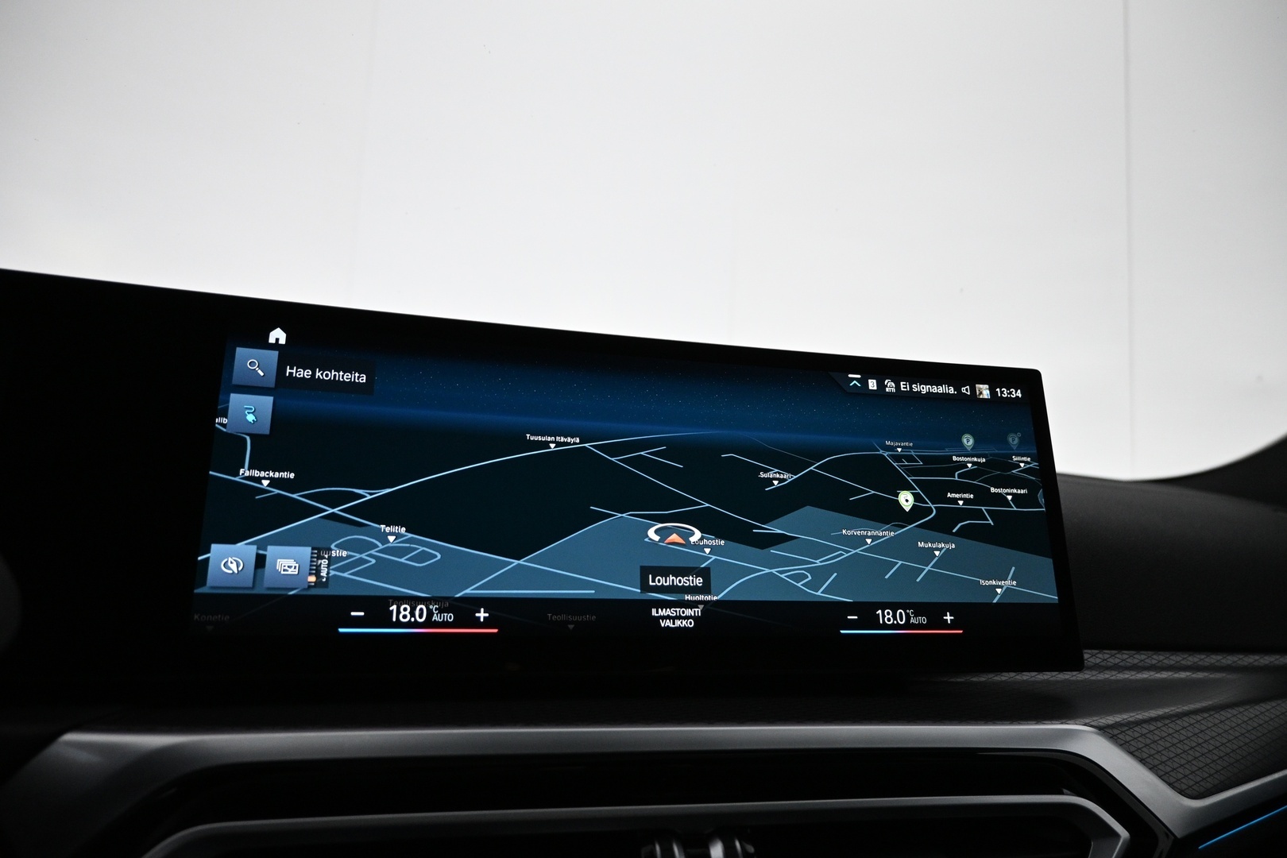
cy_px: 429
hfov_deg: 73.7
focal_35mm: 24
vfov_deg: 53.1
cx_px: 644
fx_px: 858
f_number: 3.5
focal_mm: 16
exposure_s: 1/125
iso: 1600
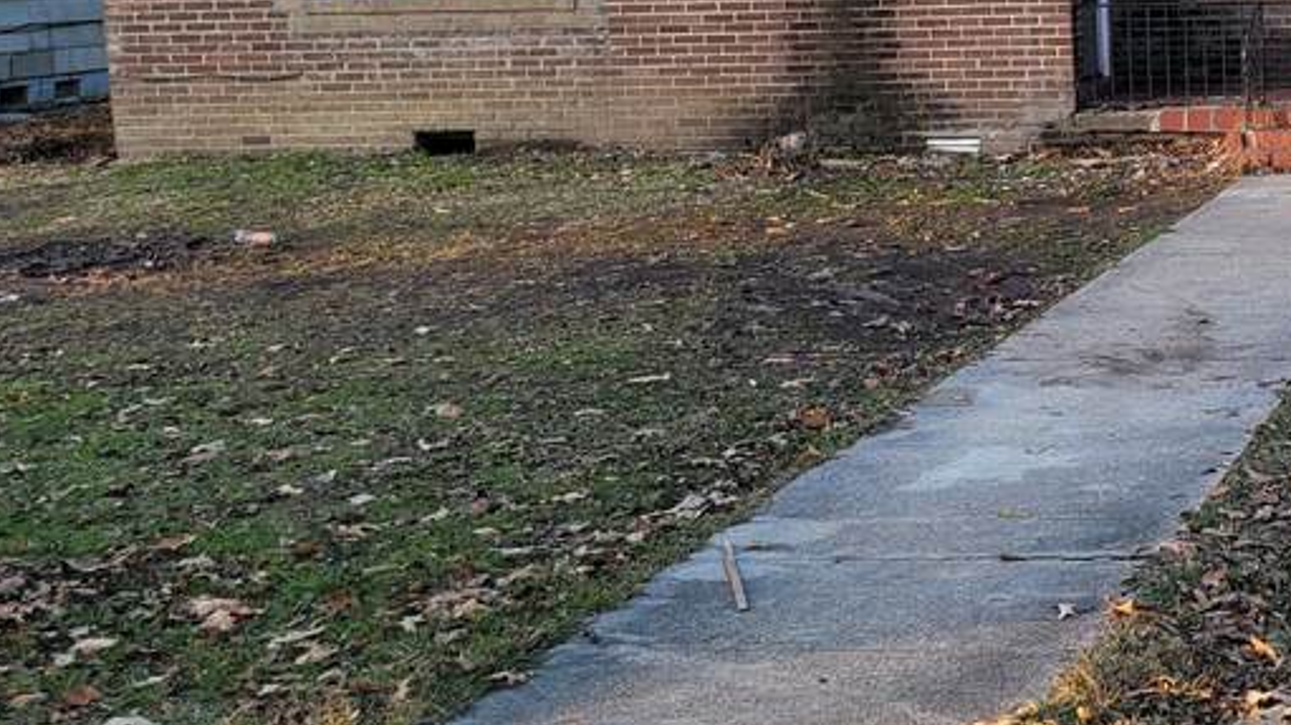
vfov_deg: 16.7
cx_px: 1564
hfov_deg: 26.4
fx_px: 2430
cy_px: 56
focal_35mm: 71
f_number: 1.8
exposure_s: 1/281
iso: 40
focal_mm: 5.4
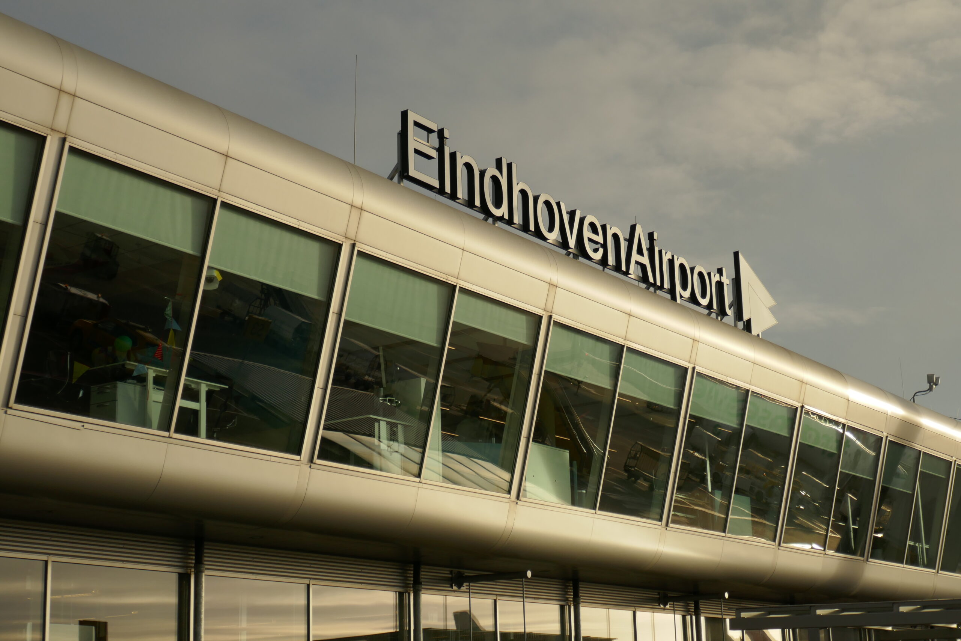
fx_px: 1548
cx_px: 480
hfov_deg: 34.5
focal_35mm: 58
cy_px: 320
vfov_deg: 23.4
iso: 200
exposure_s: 1/640
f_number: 4.3
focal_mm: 21
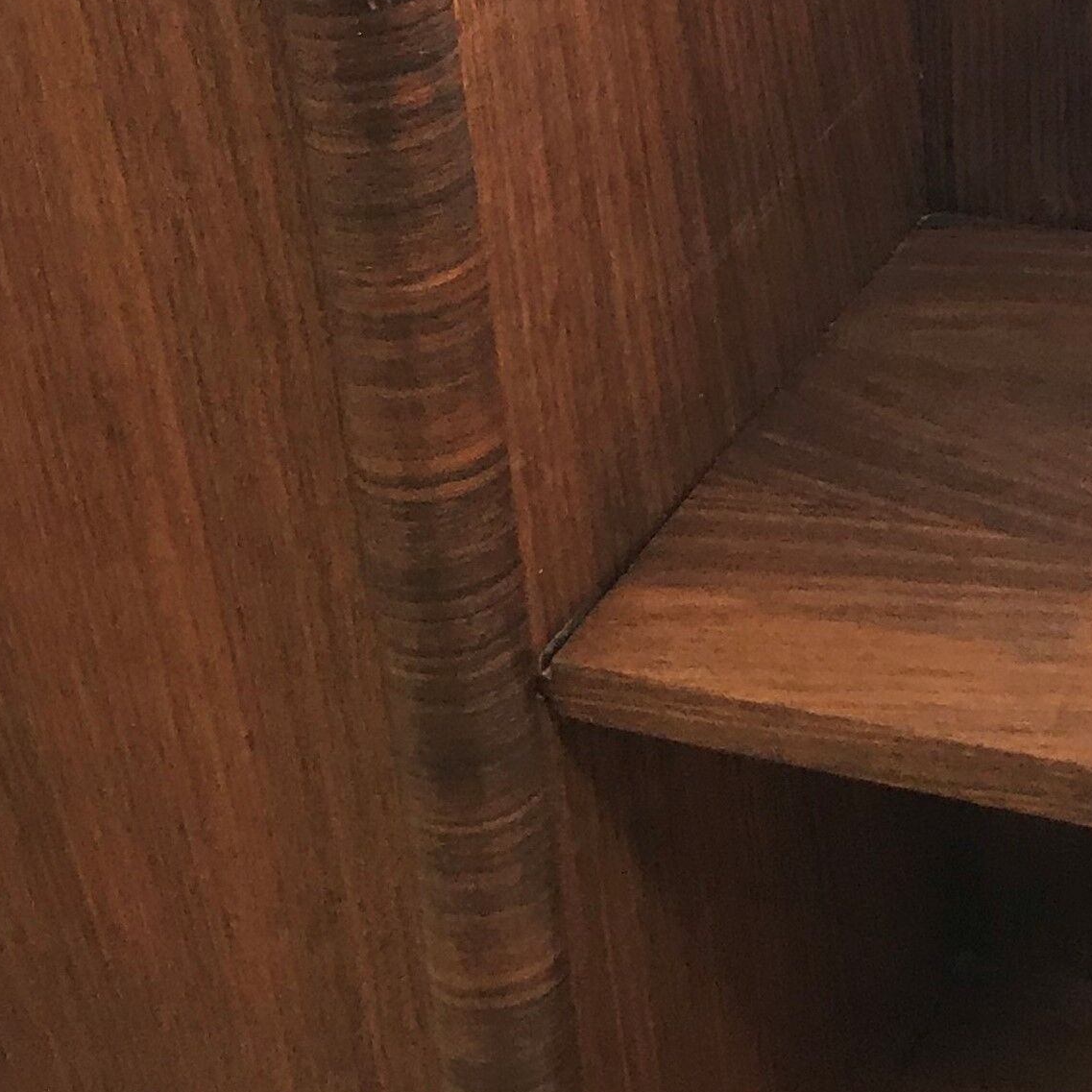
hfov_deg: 23.1
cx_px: 555
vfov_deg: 23.0
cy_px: 402
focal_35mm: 75
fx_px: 2677
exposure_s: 1/33
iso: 40
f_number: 1.8
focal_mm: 3.99
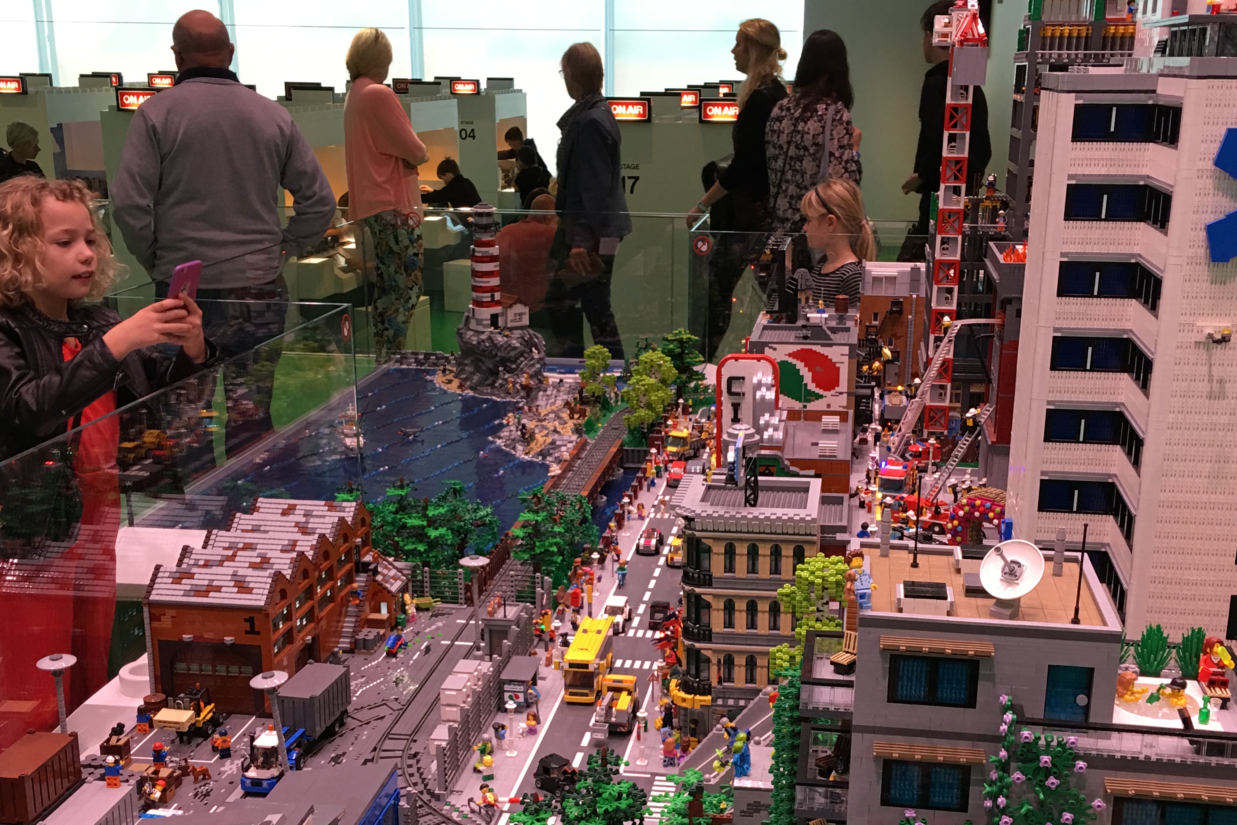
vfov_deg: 30.3
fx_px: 1512
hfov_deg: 44.5
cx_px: 661
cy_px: 543
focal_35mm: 44
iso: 40
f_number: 2.2
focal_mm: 4.15
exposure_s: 1/30
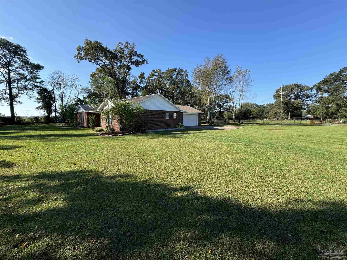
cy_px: 130
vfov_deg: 85.7
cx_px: 174
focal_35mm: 14
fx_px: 140
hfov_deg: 102.1
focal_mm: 2.22
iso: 50
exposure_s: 1/669
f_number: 2.2
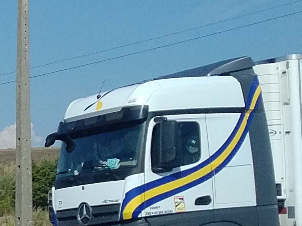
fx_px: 1265
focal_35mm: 145
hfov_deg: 10.9
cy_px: 157
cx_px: -490
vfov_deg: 10.2
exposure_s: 1/2053
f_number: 2.2
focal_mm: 4.75
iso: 50
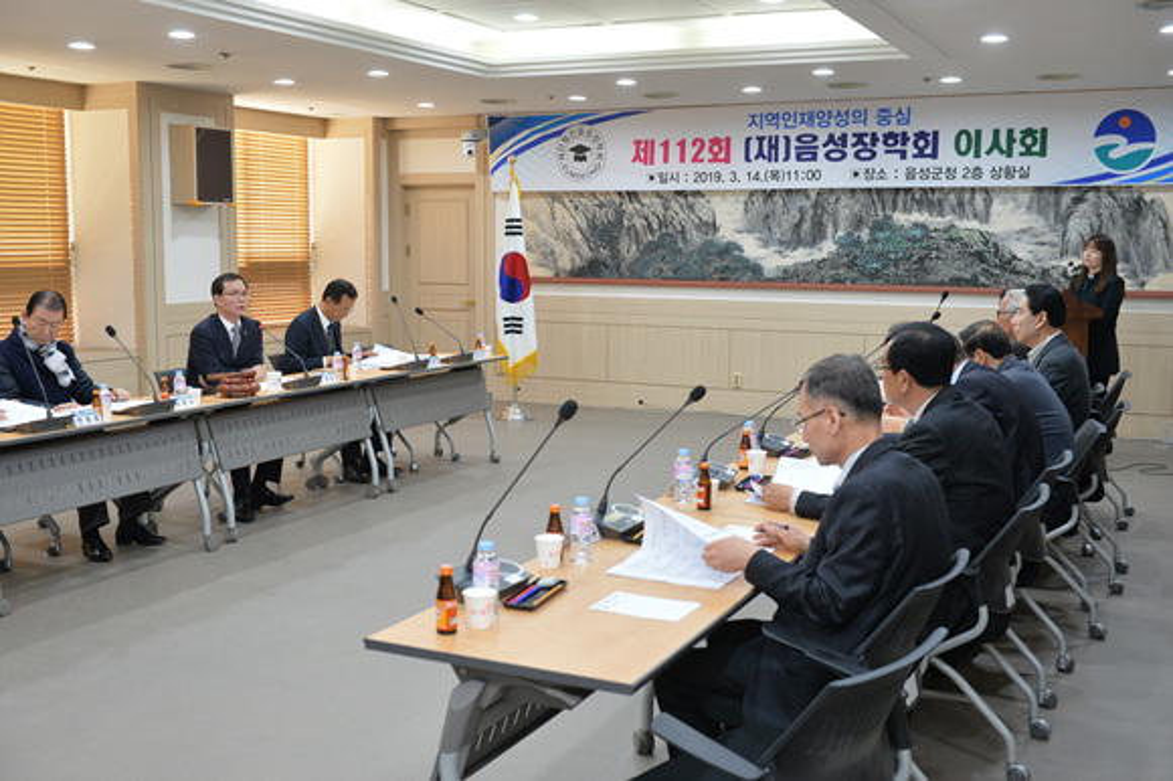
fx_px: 1237
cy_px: 390
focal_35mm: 38
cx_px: 586
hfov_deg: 50.7
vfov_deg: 35.0
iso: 1600
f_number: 4.5
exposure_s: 1/125
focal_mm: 38
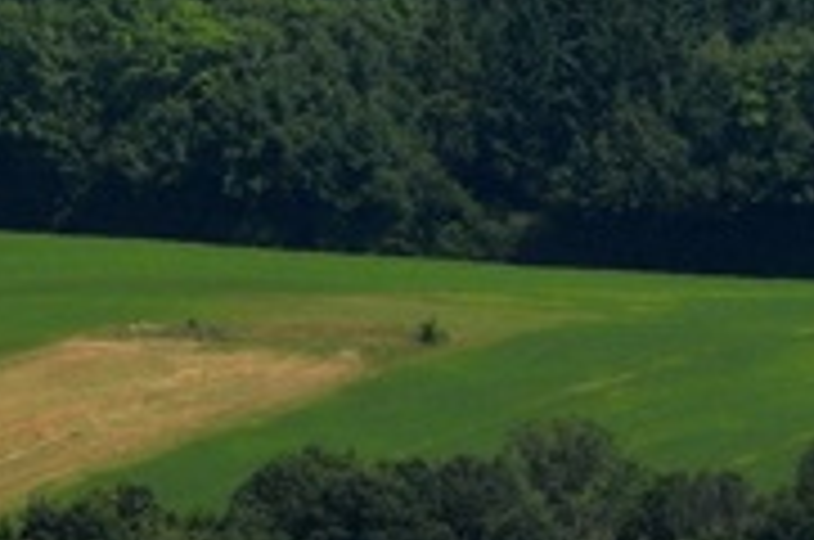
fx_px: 20788
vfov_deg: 1.5
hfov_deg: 2.2
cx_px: 1259
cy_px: -392
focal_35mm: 921
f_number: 4.5
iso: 100
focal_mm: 35.7
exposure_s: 1/800
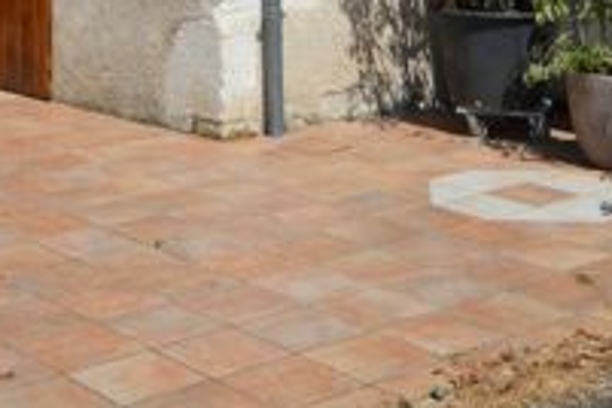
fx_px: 1339
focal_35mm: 79
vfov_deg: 15.5
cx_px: 236
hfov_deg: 25.7
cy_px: -265
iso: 100
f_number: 9
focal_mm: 15
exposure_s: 1/320
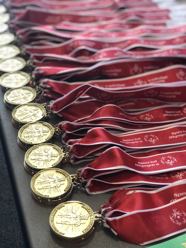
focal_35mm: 57
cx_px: 93
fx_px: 408
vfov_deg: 33.8
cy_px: 124
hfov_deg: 25.7
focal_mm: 6.6
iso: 80
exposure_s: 1/30
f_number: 2.8
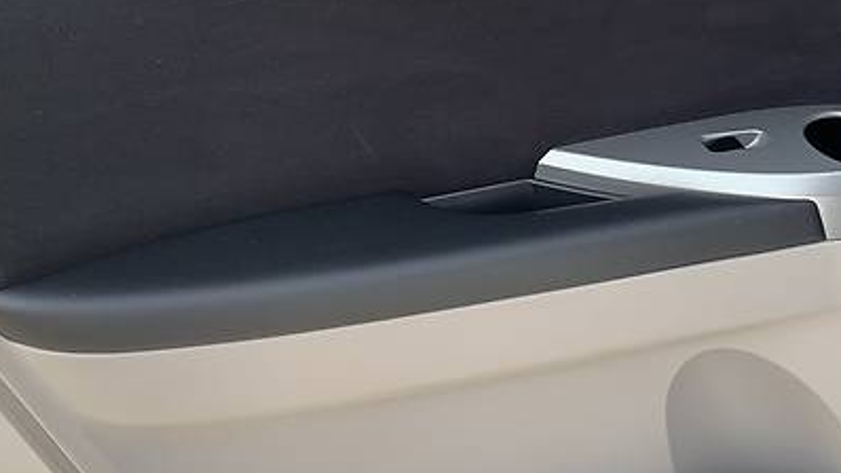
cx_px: 600
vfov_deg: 20.9
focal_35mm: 57
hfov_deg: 36.0
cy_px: 116
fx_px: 1271
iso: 25
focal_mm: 4.2
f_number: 1.8
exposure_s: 1/206
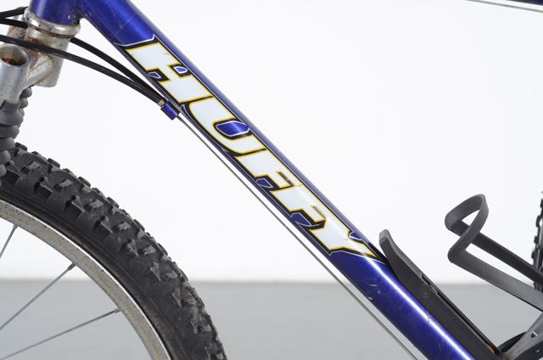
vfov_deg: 18.1
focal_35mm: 75
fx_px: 1129
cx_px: 272
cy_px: 180
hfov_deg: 27.0
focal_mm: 50
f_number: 5
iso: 100
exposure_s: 1/125
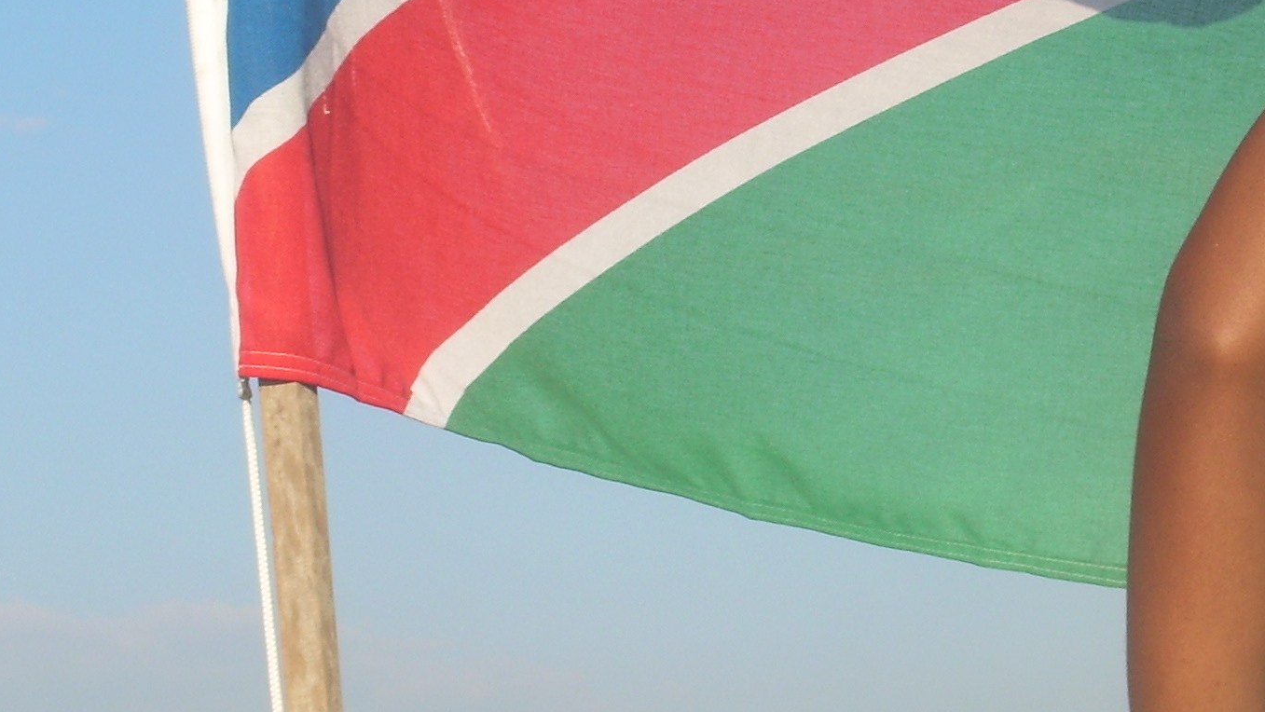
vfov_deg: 6.5
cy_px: 299
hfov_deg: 11.6
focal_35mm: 186
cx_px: 832
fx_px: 6240
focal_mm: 17.5
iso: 50
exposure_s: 1/162
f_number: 7.6
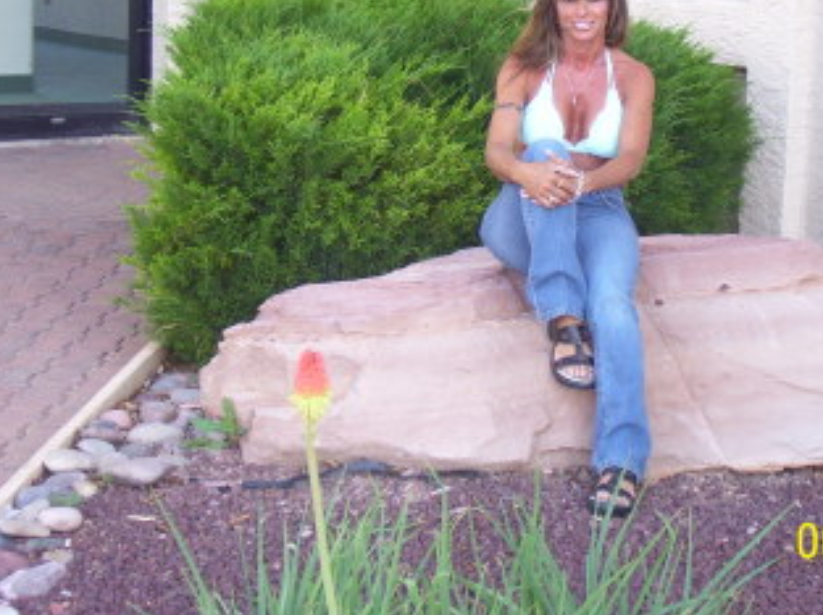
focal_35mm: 95
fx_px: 2256
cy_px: 206
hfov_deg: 20.6
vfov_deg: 15.5
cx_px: 494
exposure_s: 1/90
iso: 125
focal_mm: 10.8
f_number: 3.6
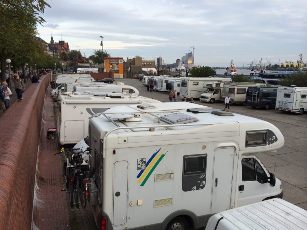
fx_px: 266
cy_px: 115
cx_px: 154
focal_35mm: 30
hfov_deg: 60.0
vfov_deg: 46.8
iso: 32
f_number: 2.2
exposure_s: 1/456
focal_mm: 4.12
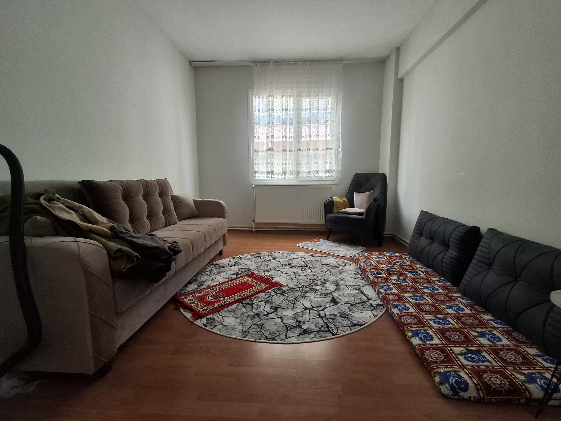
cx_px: 280
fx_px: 259
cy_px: 210
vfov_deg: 78.1
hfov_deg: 94.5
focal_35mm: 16
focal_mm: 1.64
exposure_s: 1/50
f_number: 2.2
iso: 125
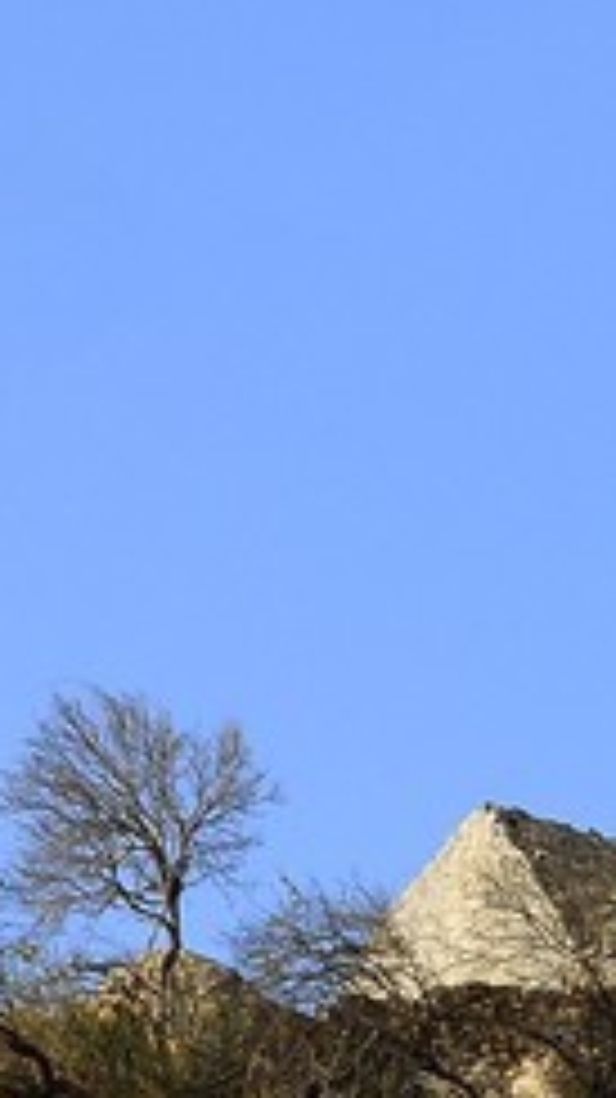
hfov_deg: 3.8
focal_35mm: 302
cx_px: 2205
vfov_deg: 6.4
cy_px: 3573
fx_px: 8782
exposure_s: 1/250
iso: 200
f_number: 9
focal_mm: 44
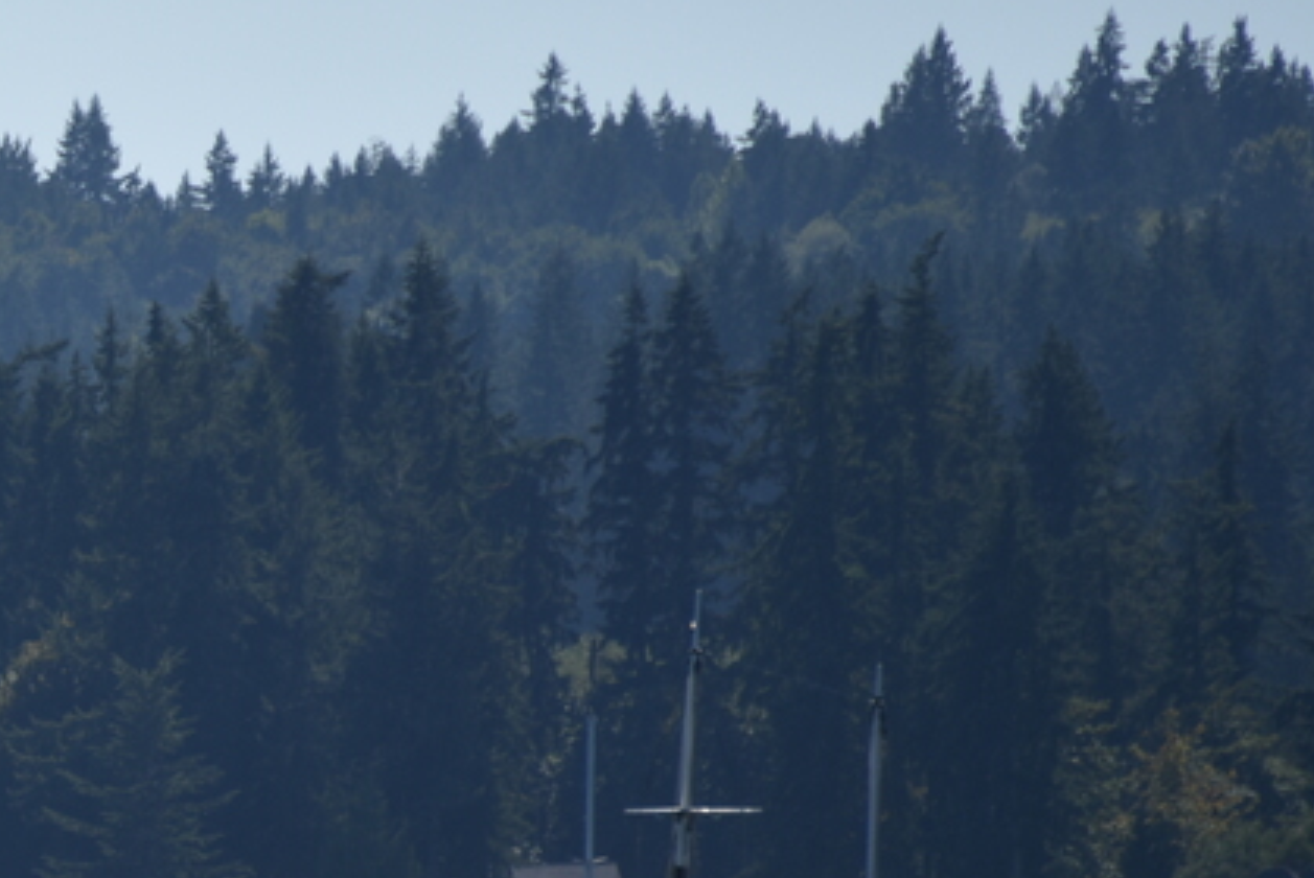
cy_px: 684
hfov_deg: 2.2
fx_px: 33456
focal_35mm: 916
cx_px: -665
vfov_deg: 1.5
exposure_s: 1/640
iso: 100
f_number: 7.1
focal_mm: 300
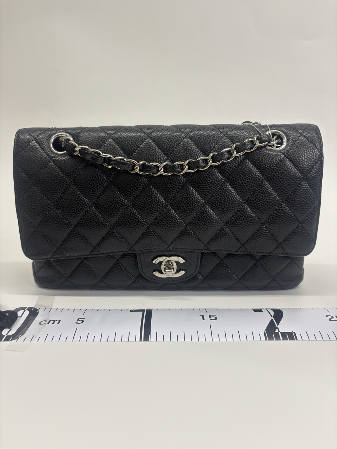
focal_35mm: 26
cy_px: 224
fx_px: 337
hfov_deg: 53.1
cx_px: 168
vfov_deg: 67.3
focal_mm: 5.96
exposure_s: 1/84
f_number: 1.6
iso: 40
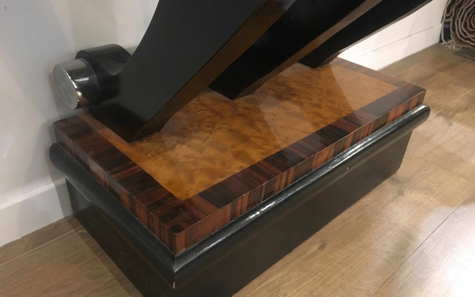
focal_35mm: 31
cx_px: 237
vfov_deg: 40.6
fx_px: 401
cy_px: 157
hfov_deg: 61.2
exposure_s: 1/17
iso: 400
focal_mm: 4.15
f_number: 2.2
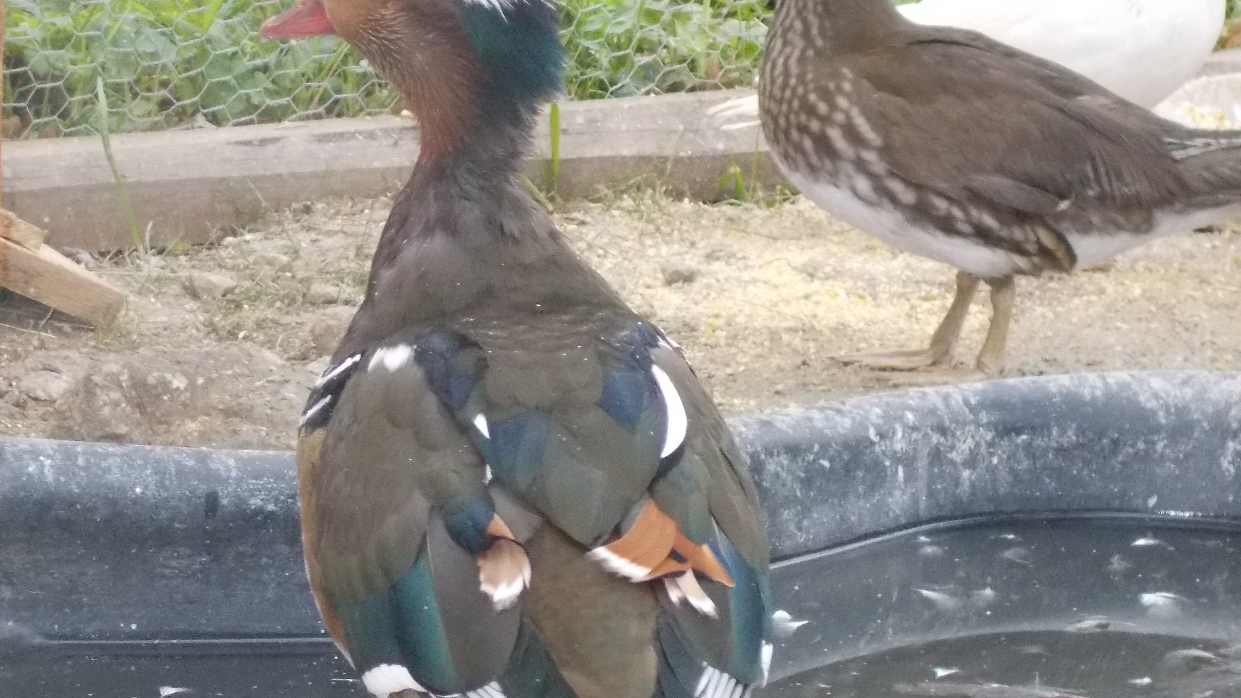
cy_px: 401
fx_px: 5659
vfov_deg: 7.1
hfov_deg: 12.5
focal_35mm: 172
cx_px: 441
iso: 450
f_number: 5.5
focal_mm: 17.6
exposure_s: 1/60
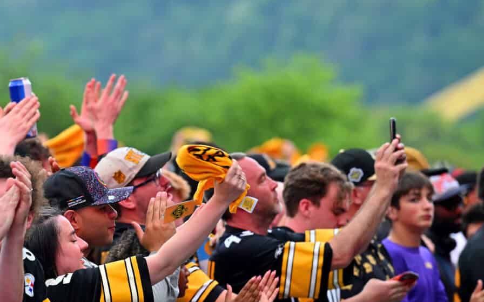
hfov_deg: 5.8
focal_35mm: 364
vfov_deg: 3.6
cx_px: 112
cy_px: 183
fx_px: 4801
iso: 500
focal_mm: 200
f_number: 4
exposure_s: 1/400
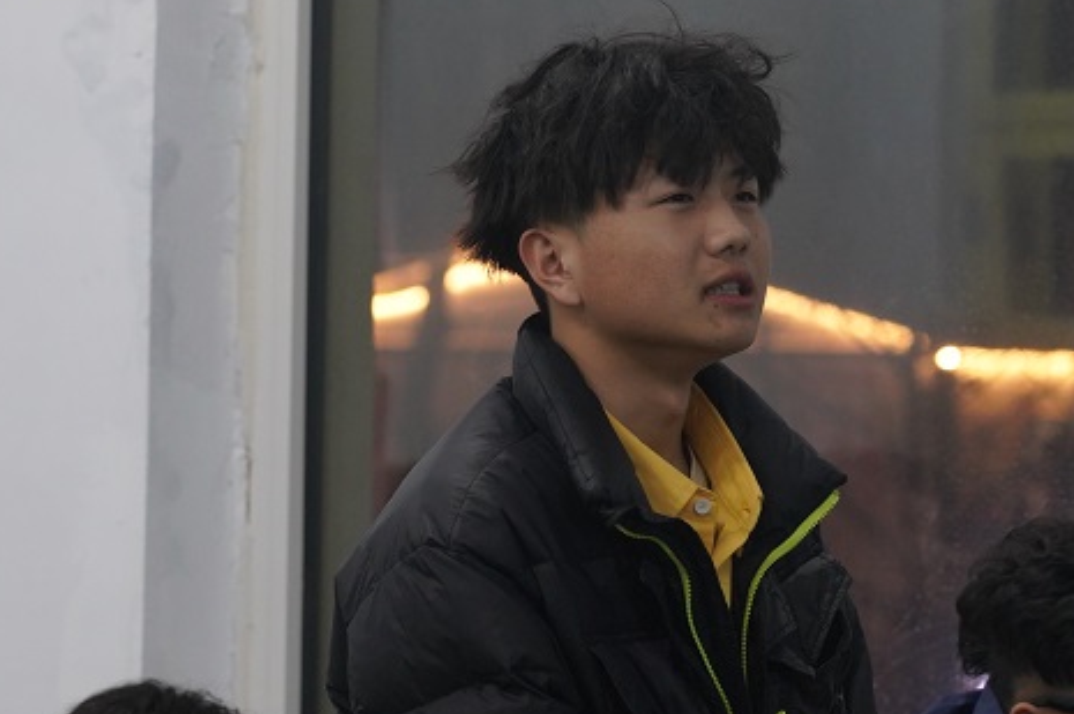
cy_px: 446
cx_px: 605
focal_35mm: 226
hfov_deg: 9.1
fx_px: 6735
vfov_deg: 6.1
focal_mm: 105
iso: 2500
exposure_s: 1/125
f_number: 5
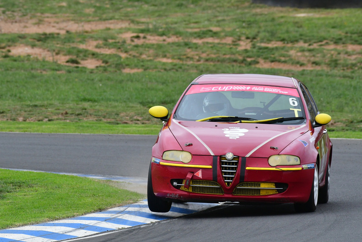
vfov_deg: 1.8
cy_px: 121
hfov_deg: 2.7
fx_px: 7544
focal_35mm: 750
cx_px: 181
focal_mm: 500
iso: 1250
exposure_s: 1/640
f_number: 11
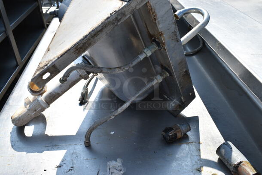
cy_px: 88
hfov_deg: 57.2
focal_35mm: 33
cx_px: 131
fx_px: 240
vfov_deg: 40.1
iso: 100
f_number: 8
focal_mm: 22
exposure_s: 1/250
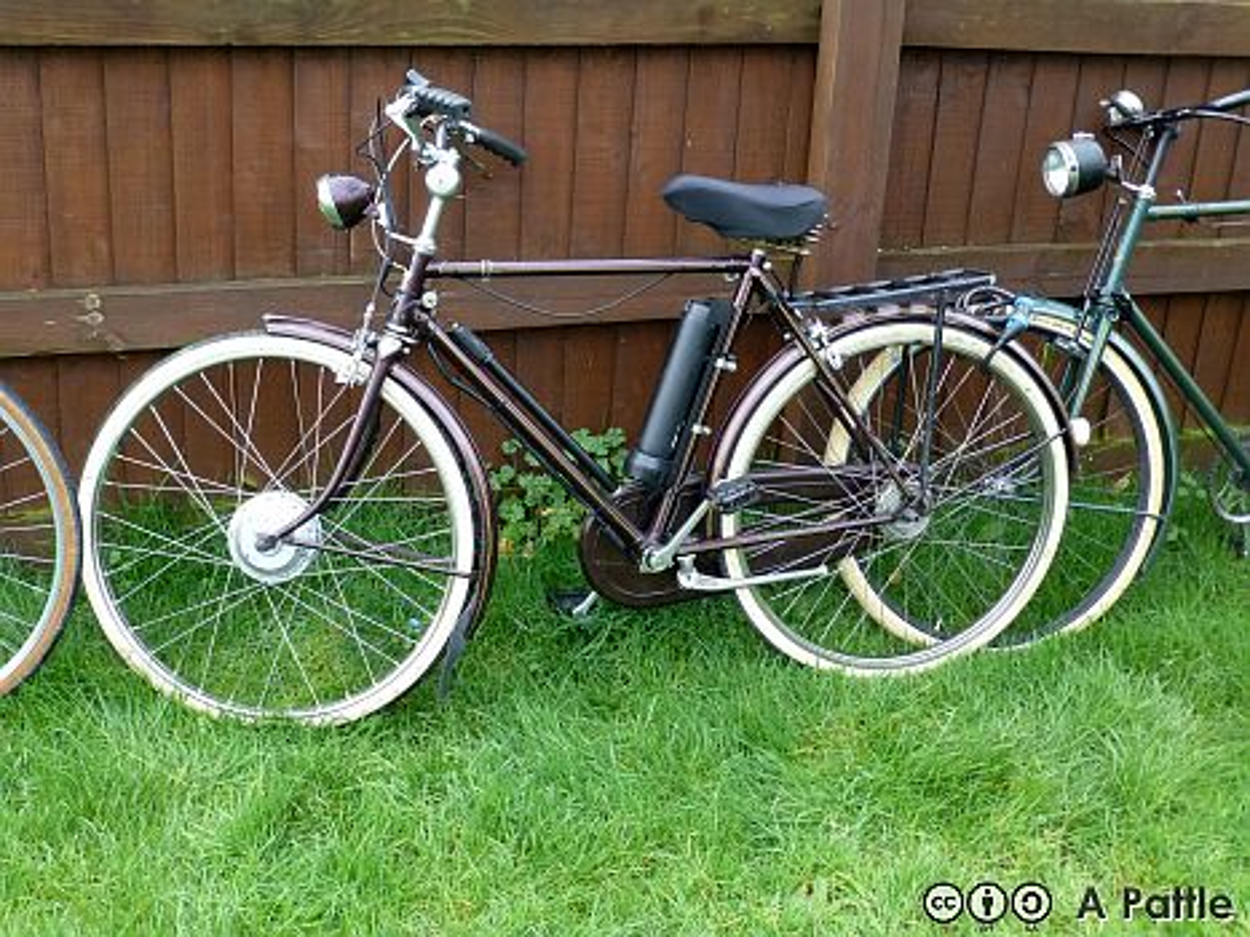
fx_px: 1480
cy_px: 468
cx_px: 625
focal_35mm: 41
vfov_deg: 35.1
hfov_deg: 45.8
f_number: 3.9
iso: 200
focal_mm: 7.4
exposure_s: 1/60
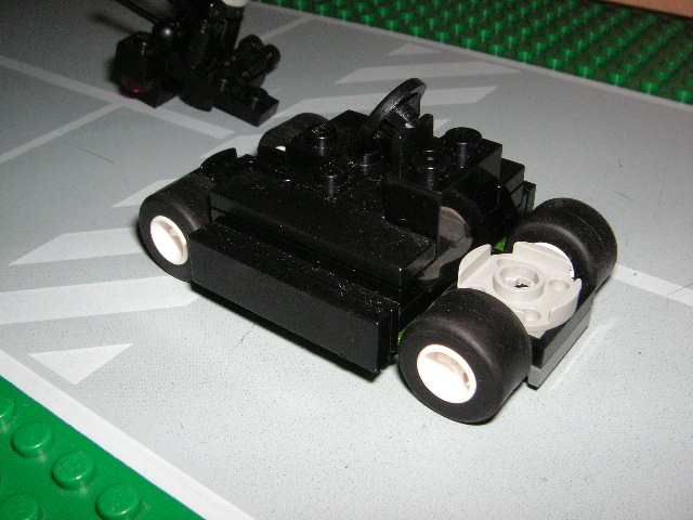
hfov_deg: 50.1
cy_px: 260
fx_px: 741
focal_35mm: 37
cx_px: 346
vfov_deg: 38.7
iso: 160
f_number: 6.6
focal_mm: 6.3
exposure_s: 1/45
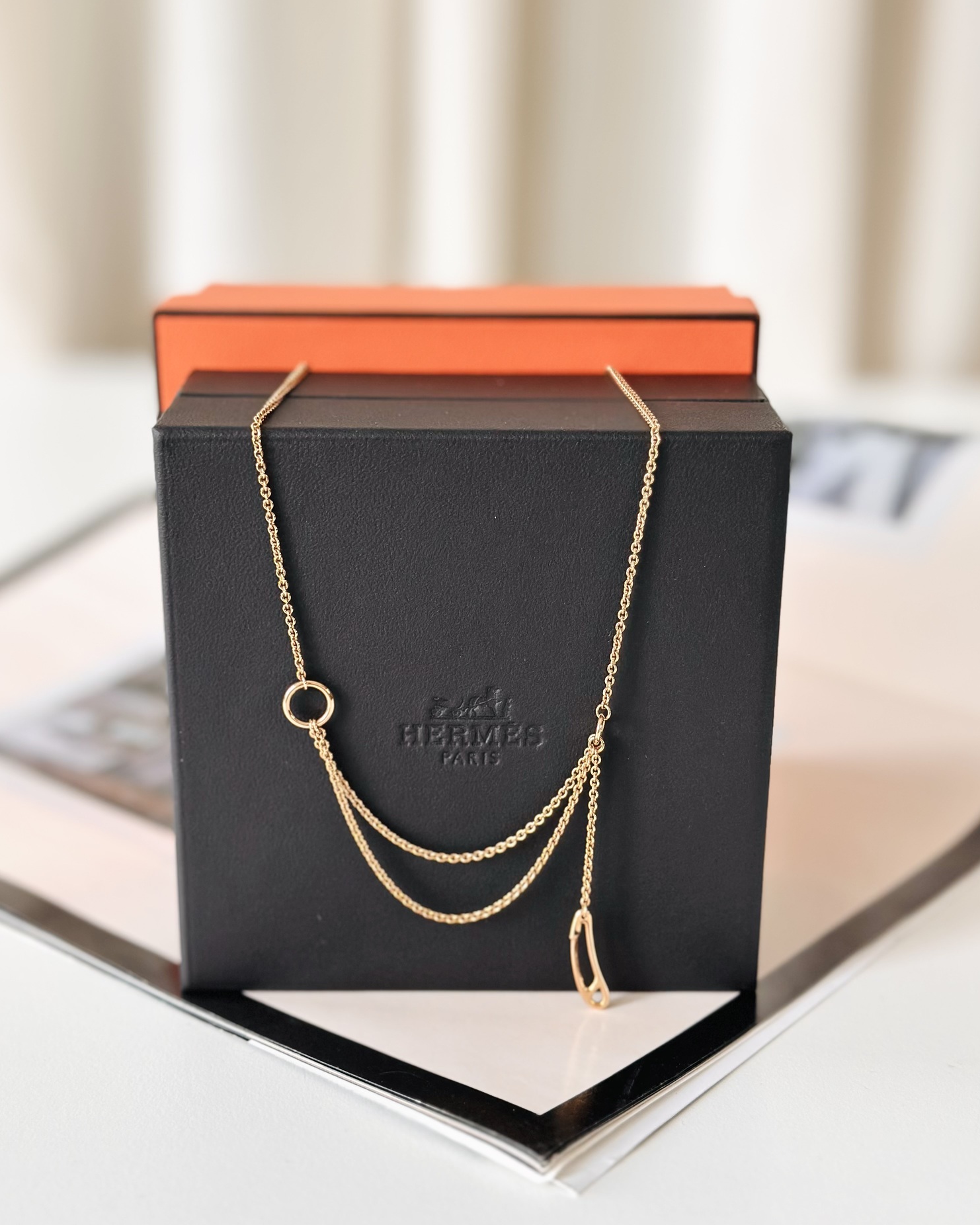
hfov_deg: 29.7
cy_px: 654
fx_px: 1849
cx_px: 489
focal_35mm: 51
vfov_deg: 36.6
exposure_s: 1/100
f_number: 1.78
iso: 100
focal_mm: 6.86
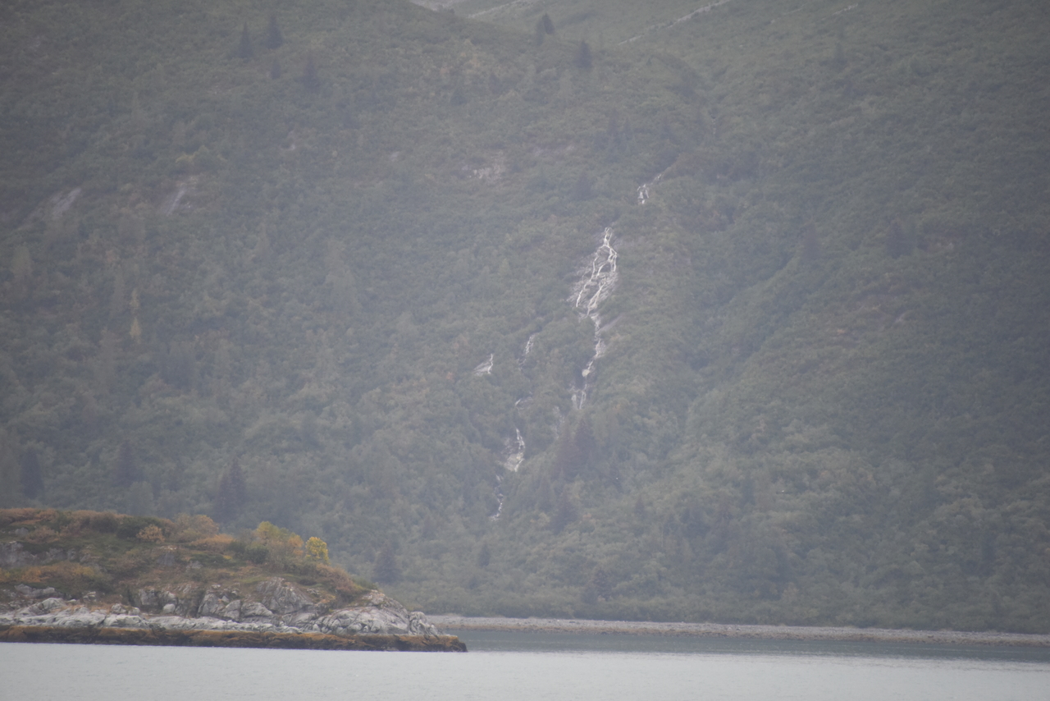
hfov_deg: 6.9
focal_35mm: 300
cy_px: 350
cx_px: 525
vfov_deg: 4.6
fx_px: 8751
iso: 1600
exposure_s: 1/640
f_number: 5.6
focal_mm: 300
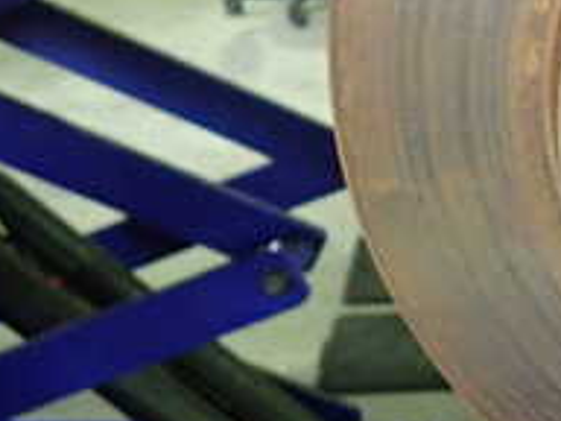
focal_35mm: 78
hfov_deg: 21.6
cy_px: 88
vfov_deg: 18.7
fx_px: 1264
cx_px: 804
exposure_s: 1/30
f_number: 2
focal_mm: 4.5
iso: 500
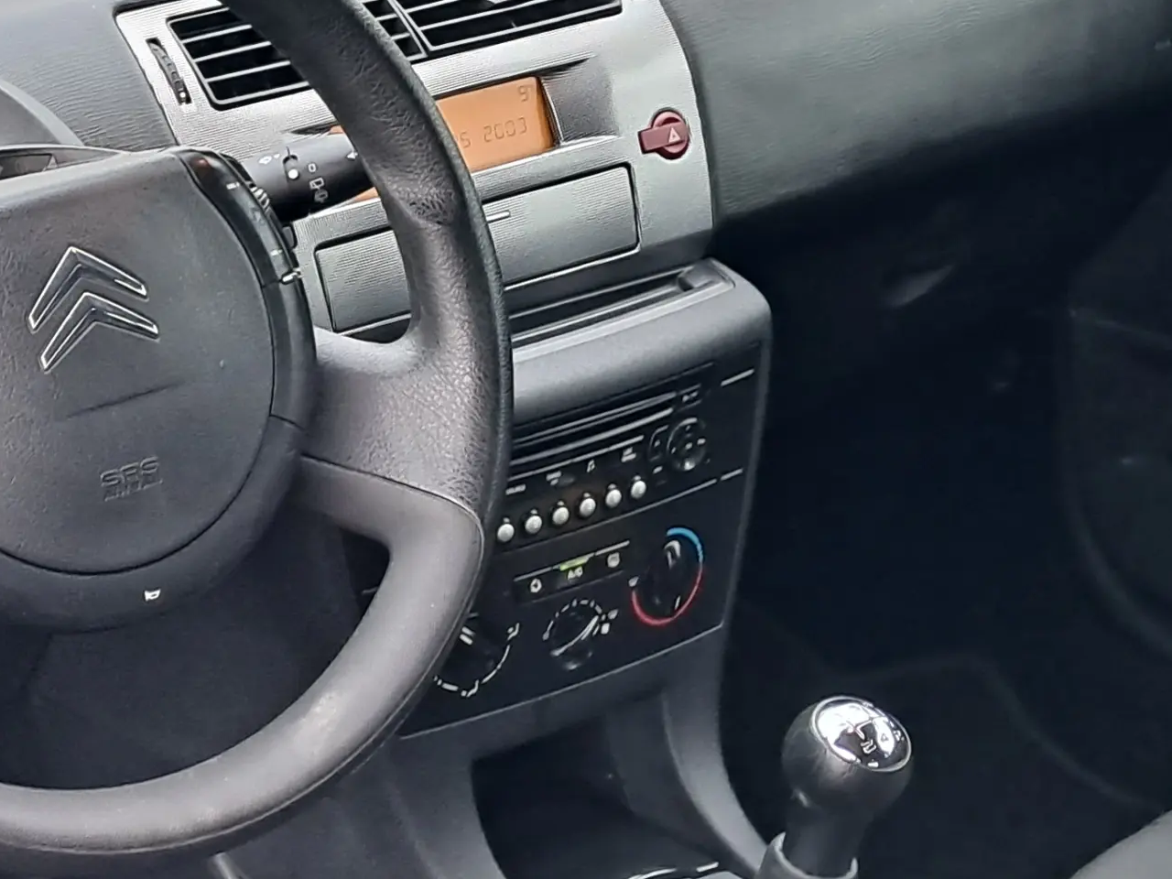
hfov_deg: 21.5
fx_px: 2742
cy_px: 469
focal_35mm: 81
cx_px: -414
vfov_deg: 18.2
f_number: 1.8
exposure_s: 1/50
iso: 160
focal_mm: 4
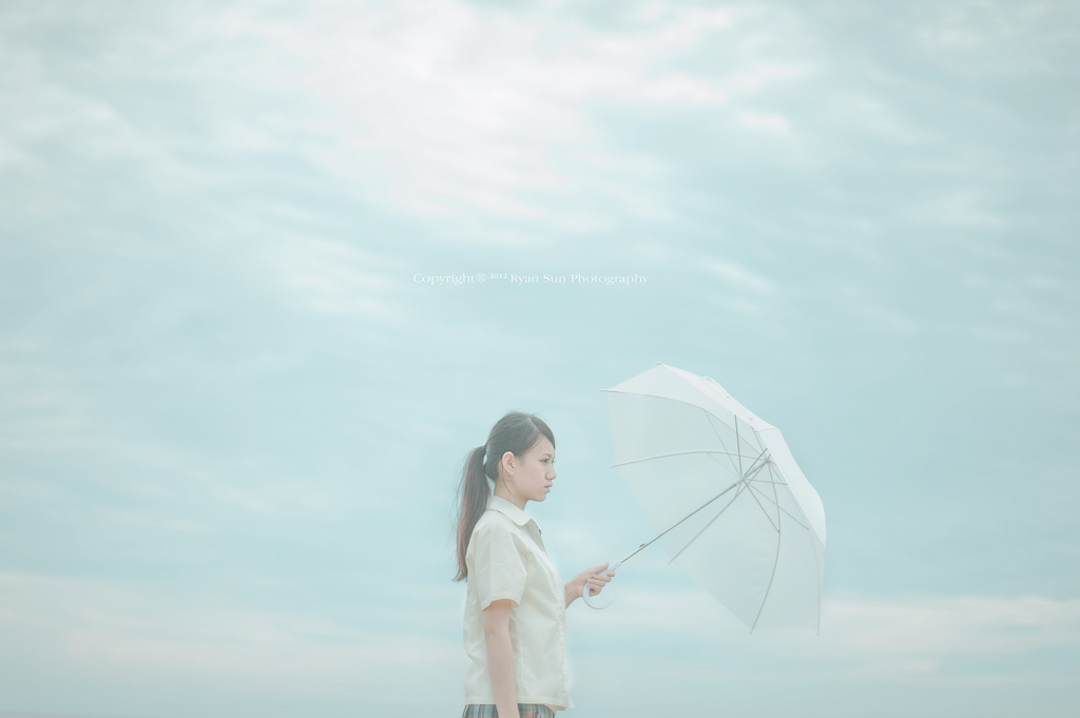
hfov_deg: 39.6
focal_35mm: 50
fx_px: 1499
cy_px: 359
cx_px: 540
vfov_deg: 26.9
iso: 100
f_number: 1.6
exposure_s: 1/8000
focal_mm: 50
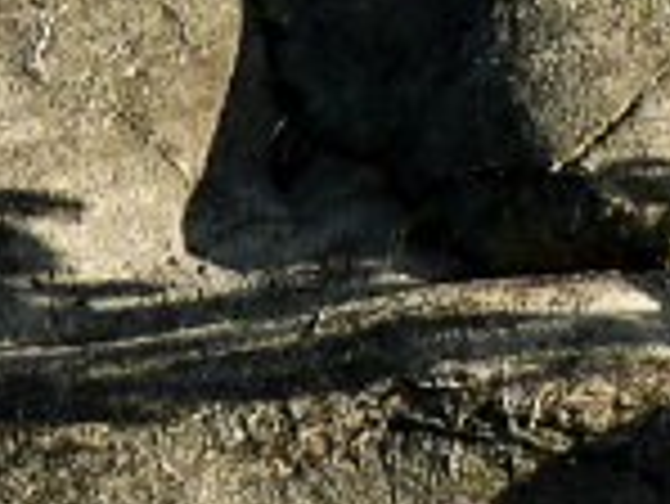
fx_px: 4668
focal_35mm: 241
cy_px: -999
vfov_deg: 5.8
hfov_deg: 8.2
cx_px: -18
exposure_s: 1/400
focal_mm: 6
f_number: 4
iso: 80
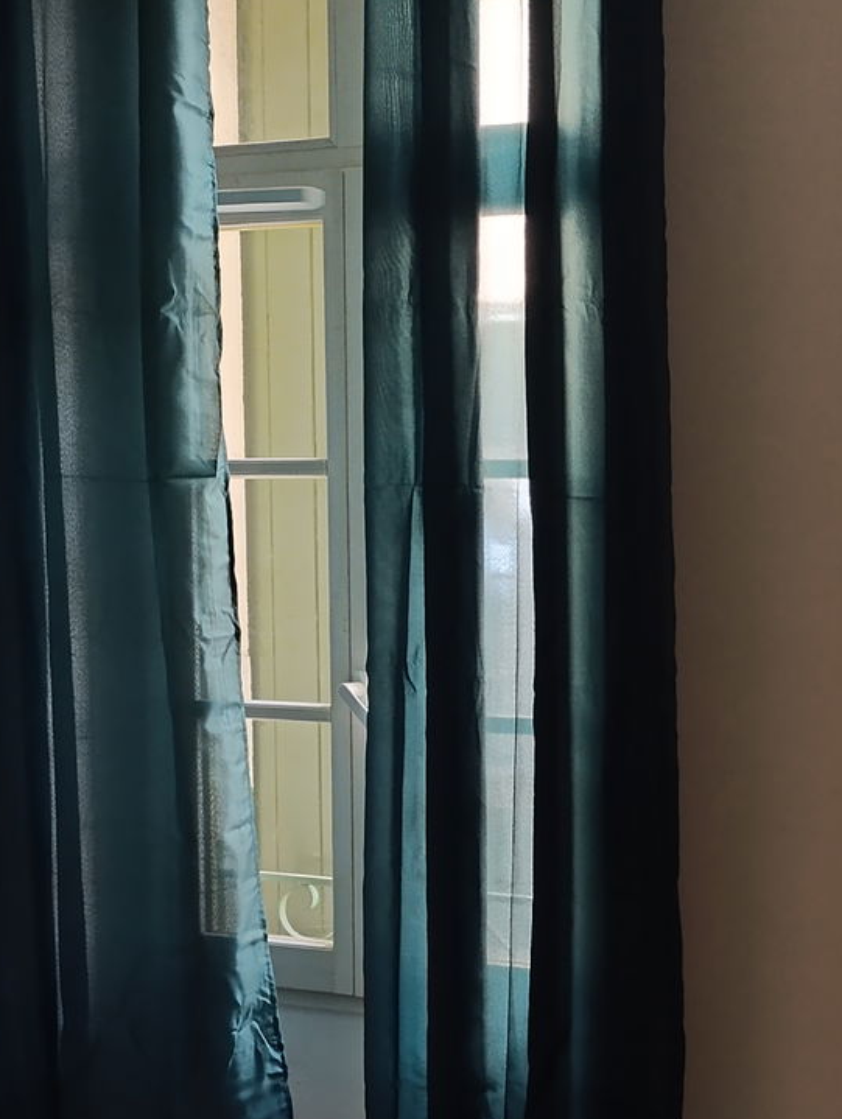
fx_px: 2201
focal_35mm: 68
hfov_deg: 20.9
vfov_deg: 28.0
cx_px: 848
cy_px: 879
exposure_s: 1/100
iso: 800
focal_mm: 6.14
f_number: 1.6
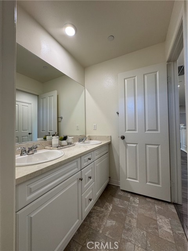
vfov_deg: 102.1
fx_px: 101
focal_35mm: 14
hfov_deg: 85.7
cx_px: 94
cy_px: 126
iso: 160
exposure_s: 1/120
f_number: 2.2
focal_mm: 2.22
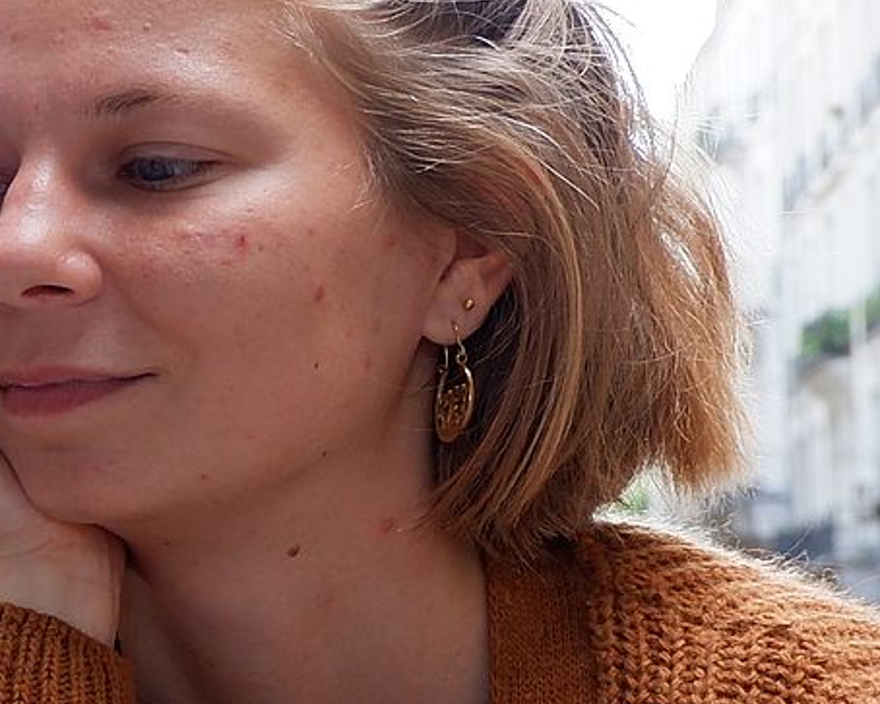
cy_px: 601
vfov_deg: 12.8
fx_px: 3125
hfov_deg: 14.2
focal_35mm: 120
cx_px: -682
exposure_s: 1/75
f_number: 4
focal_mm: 19.2
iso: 400
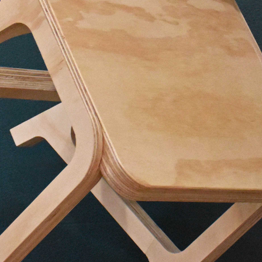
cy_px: 72
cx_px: 59
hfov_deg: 11.1
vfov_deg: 11.1
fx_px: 1344
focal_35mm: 157
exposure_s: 1/125
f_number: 4.2
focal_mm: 38
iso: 6400
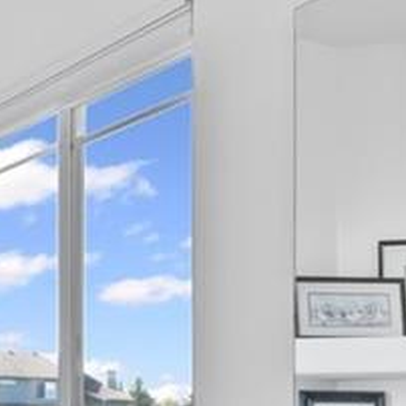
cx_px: 223
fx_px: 1340
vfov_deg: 16.5
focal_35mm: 101
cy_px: 488
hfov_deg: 17.2
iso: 100
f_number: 11
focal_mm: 15
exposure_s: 1.6
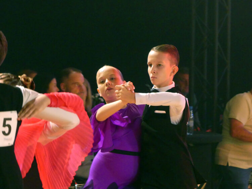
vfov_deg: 4.4
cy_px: 94
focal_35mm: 338
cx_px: 126
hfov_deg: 5.9
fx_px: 2461
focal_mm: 60.8
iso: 1250
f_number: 3.5
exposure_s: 1/100
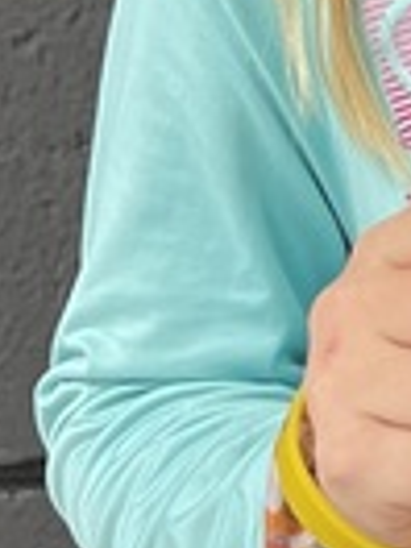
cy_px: -62
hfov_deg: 9.2
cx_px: 814
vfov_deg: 12.8
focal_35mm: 151
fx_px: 2390
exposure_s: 1/60
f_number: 1.6
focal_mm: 5.1
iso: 200
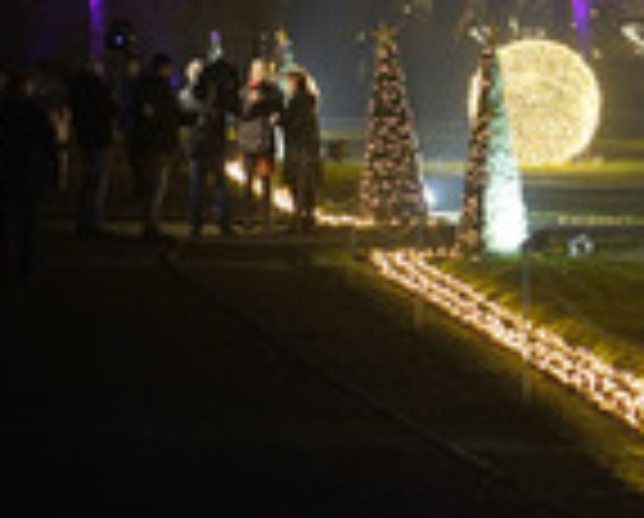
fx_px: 4794
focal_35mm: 251
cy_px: 14
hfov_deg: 7.6
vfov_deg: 6.2
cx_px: 736
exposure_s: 1/40
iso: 1600
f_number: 2.8
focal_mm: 85
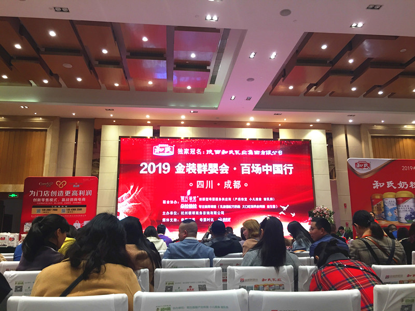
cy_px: 156
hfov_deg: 61.7
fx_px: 348
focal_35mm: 29
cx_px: 208
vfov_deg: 48.2
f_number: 2.2
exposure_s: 1/33
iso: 80
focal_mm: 4.15
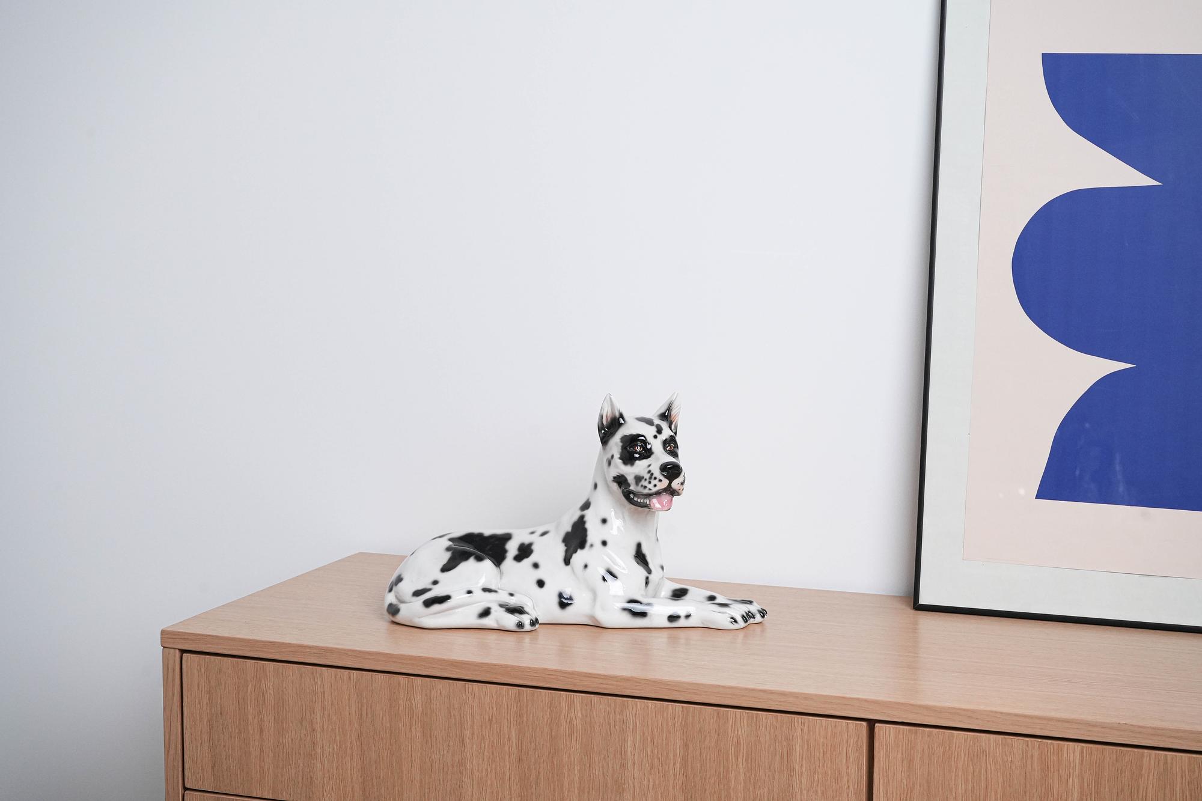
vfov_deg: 19.5
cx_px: 601
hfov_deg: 28.8
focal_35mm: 70
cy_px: 400
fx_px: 2337
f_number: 9
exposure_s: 1/80
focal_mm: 70
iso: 2500
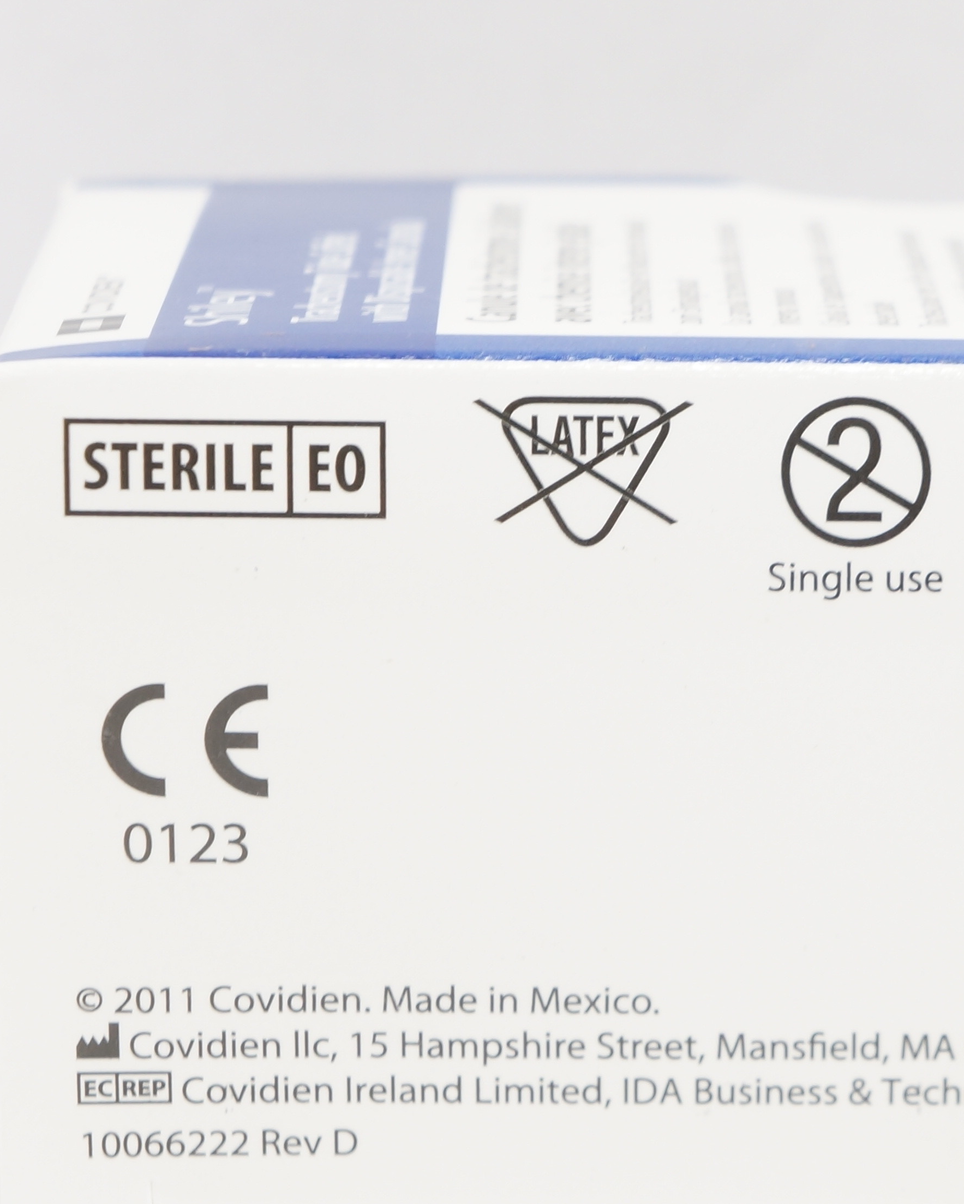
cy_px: 845
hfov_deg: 8.9
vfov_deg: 11.2
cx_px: 911
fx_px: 6134
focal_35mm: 172
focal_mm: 55
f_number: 6.3
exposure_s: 1/40
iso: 400
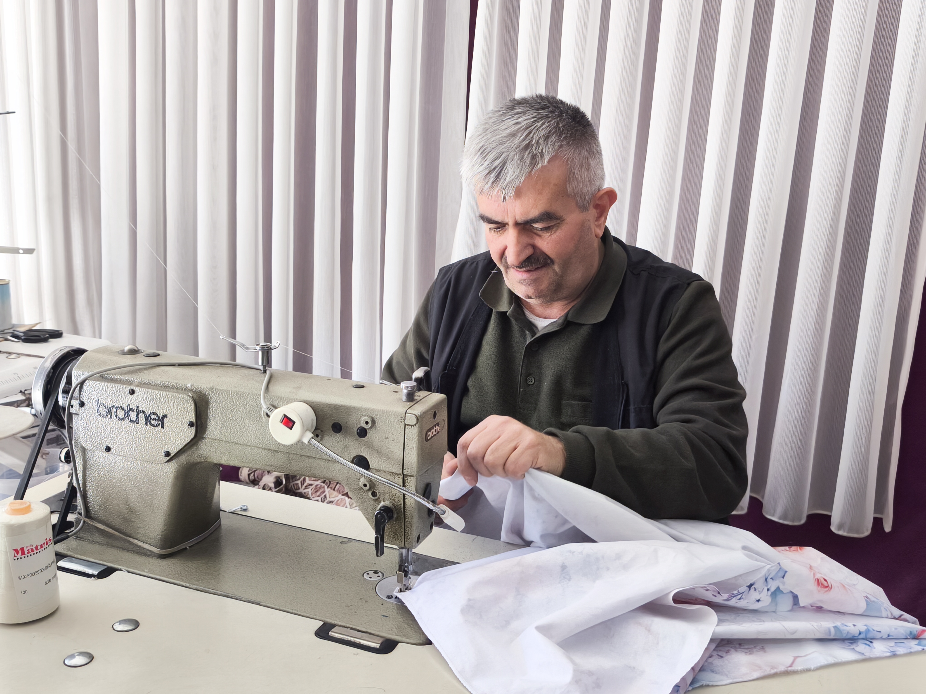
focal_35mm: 35
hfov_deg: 52.6
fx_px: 936
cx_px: 463
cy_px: 347
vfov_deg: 40.7
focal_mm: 6.57
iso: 80
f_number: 1.6
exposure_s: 1/90
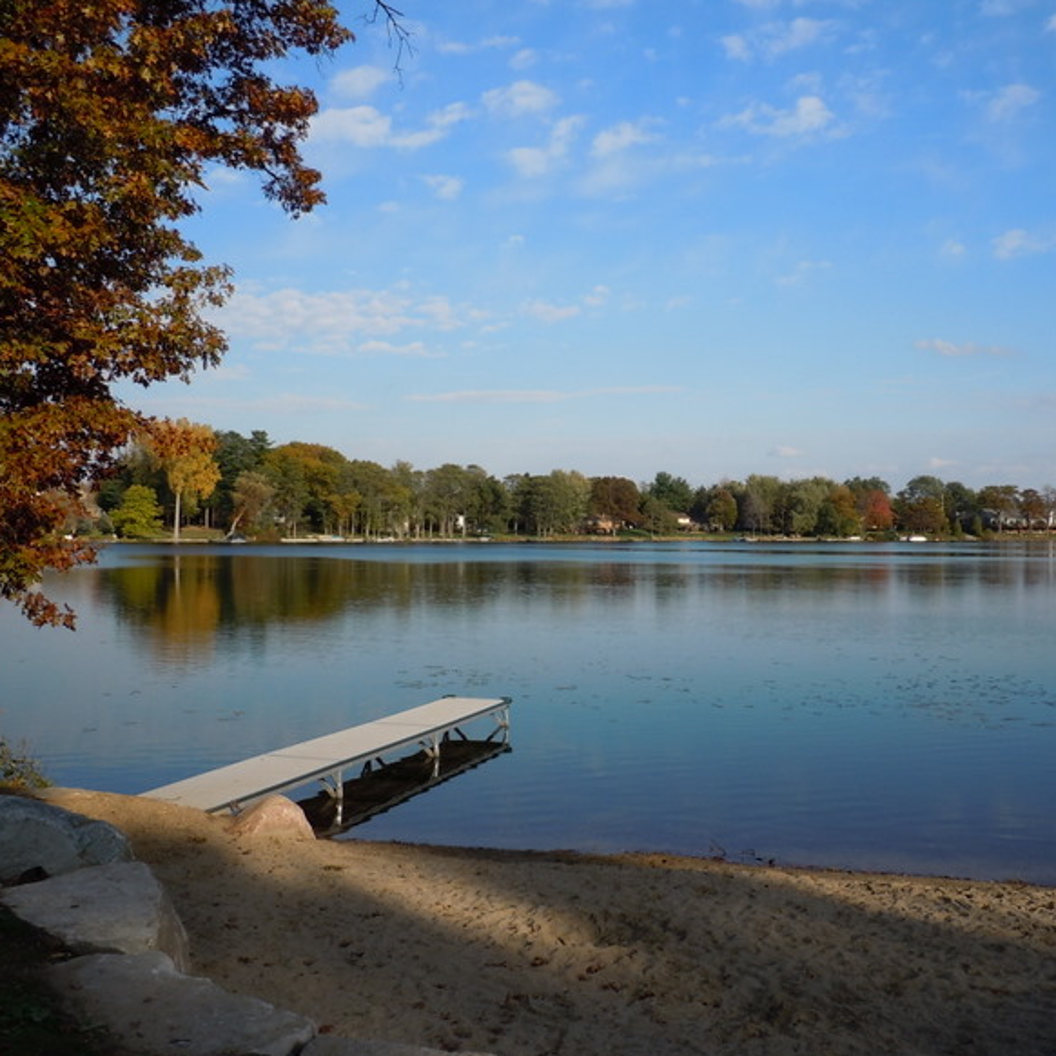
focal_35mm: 34
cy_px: 537
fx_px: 1173
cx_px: 622
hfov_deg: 48.2
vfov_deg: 48.4
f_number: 3.7
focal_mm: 5
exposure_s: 1/800
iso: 100
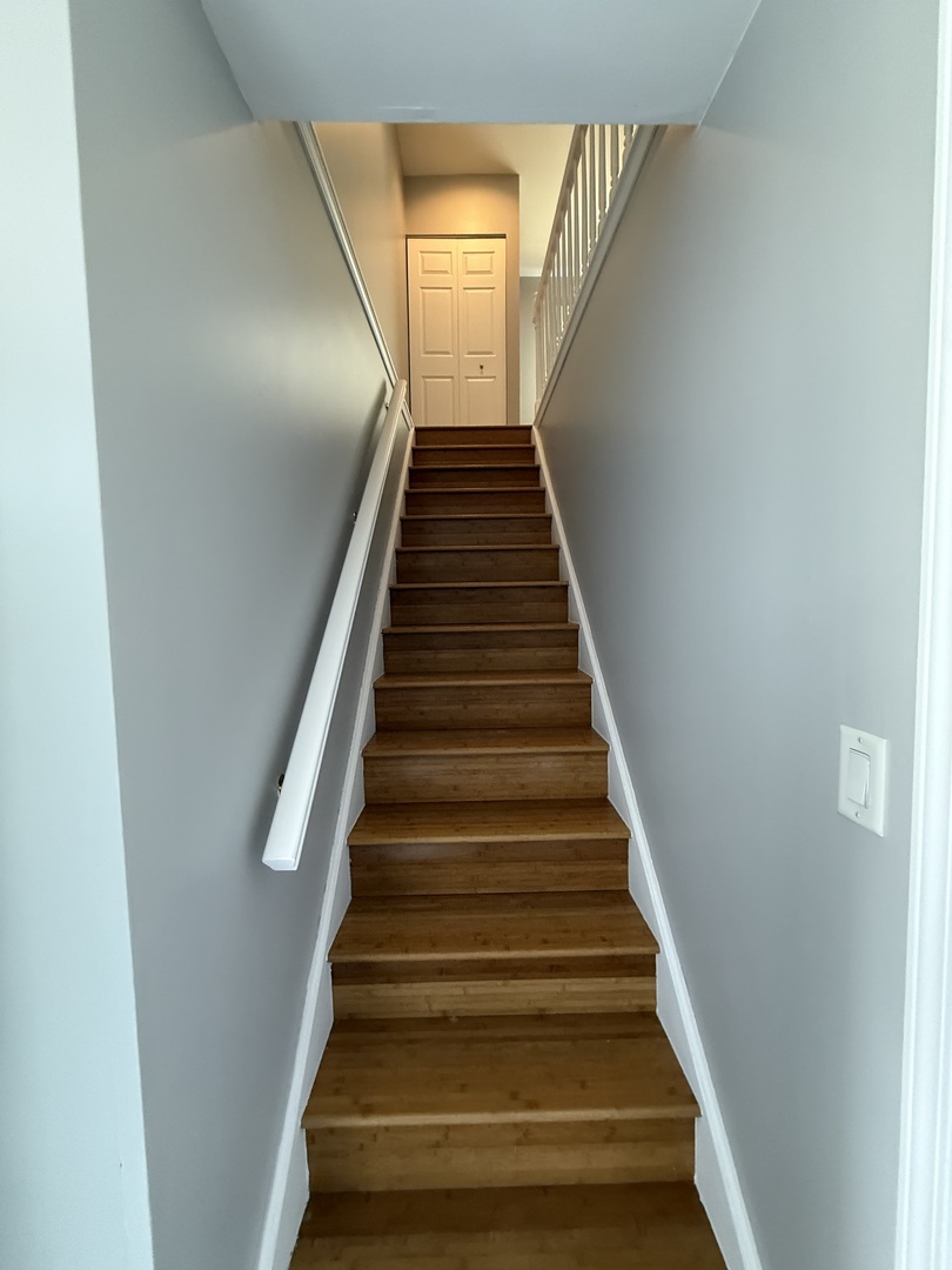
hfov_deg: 85.7
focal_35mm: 14
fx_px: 513
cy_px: 635
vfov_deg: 102.1
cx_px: 476
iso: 640
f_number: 2.2
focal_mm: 2.22
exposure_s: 1/60
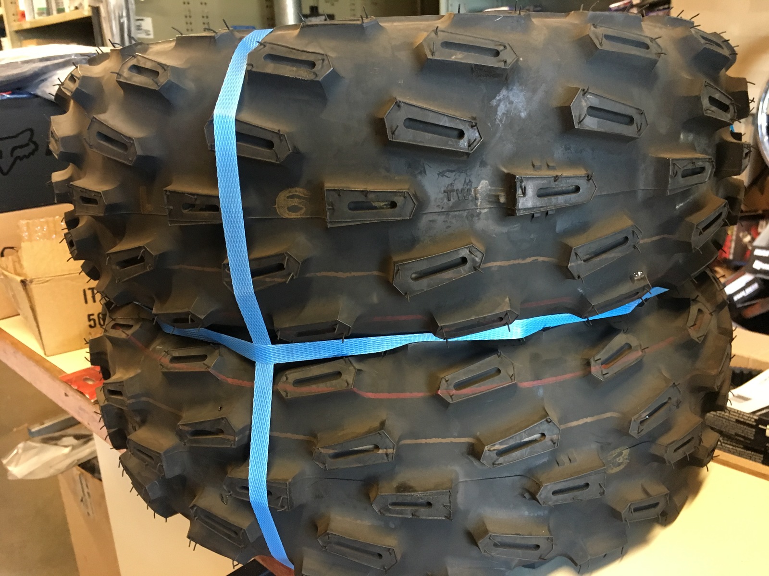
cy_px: 288
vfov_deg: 48.2
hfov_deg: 61.7
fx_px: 644
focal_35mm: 29
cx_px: 384
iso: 200
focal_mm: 4.15
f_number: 2.2
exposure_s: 1/17
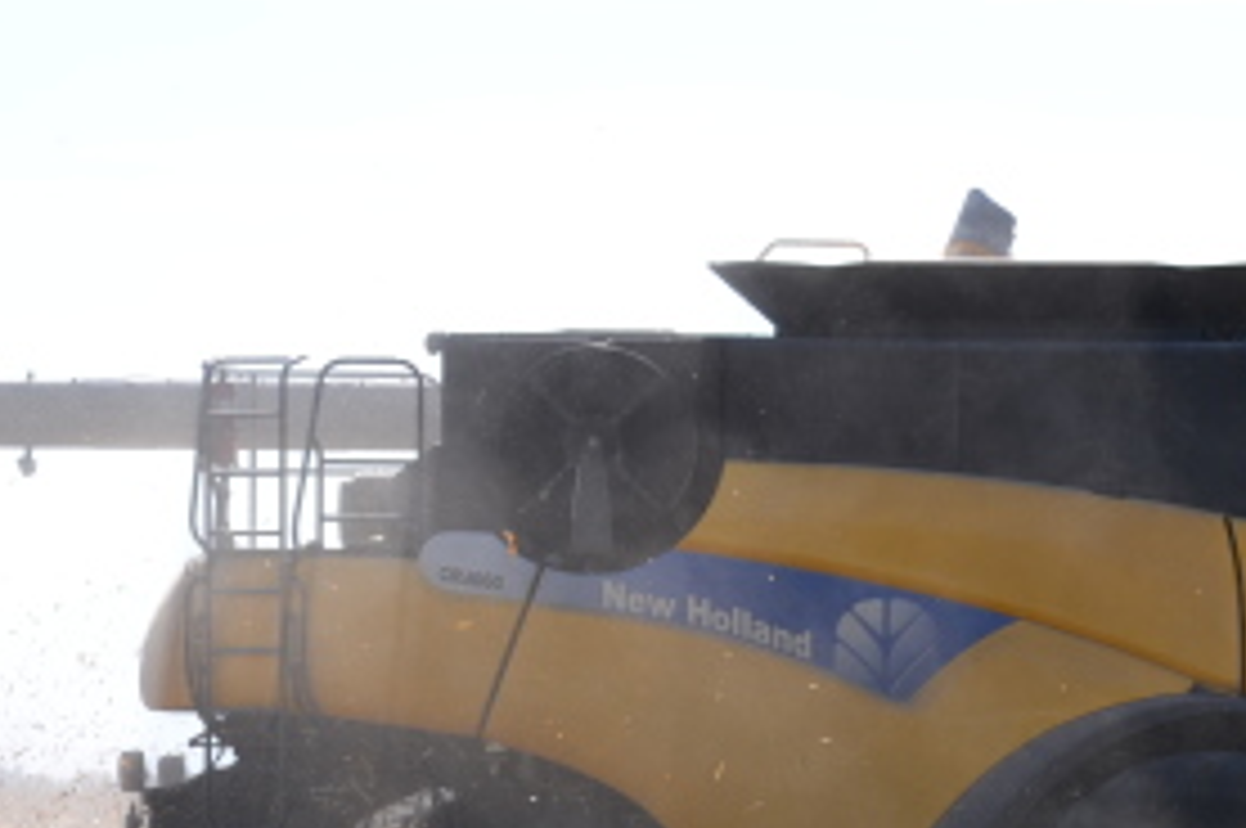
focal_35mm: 325
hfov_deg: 6.3
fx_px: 11235
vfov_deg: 4.2
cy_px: 623
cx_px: 958
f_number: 9
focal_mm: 120
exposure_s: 1/200
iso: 100
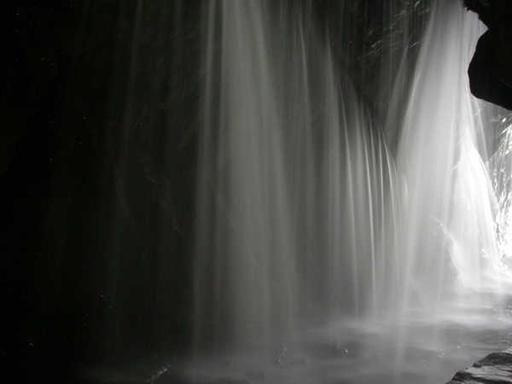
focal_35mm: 46
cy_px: 192
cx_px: 256
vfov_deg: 31.5
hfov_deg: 41.2
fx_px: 680
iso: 100
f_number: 2.8
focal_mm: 9.6
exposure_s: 8
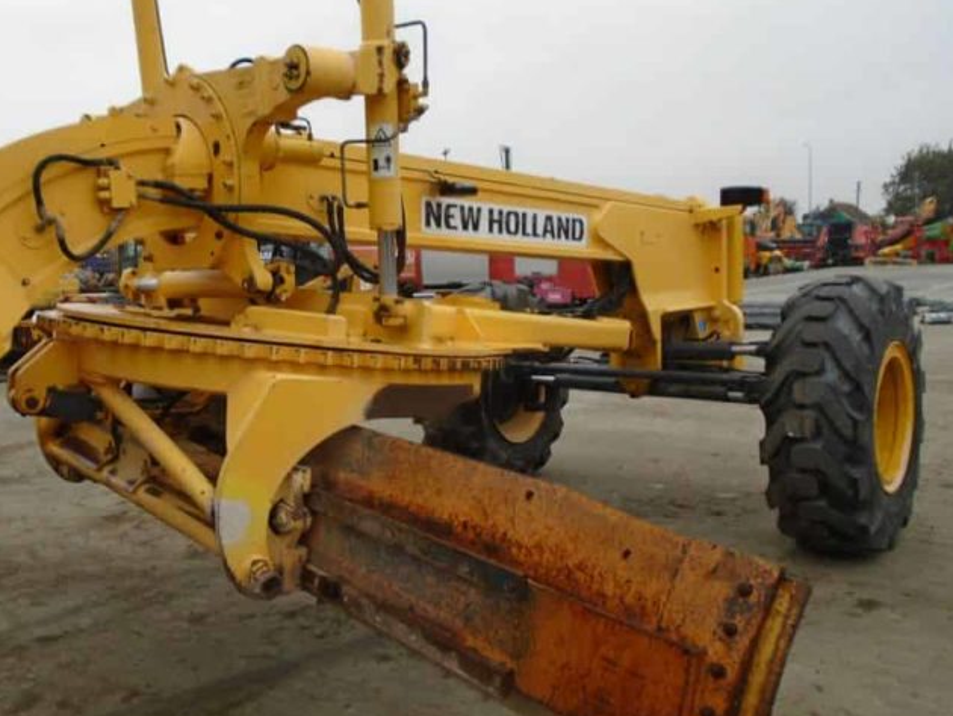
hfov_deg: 55.1
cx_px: 408
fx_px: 909
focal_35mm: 33
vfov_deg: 43.0
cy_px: 365
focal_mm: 4.6
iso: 100
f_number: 3.2
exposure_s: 1/30
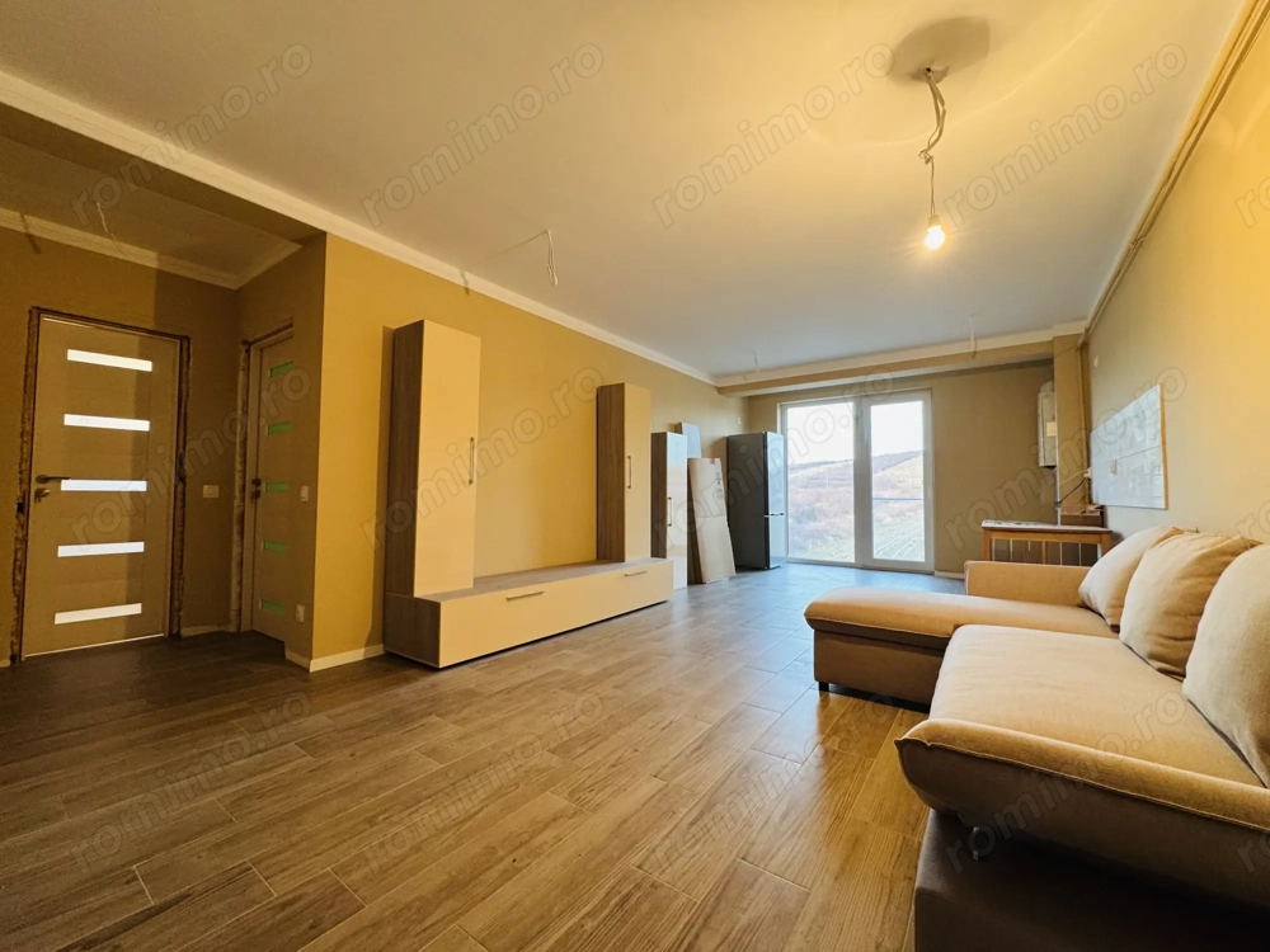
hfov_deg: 102.1
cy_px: 476
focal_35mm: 14
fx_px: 514
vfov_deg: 85.7
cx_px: 635
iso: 200
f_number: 2.2
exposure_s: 1/50
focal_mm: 2.22
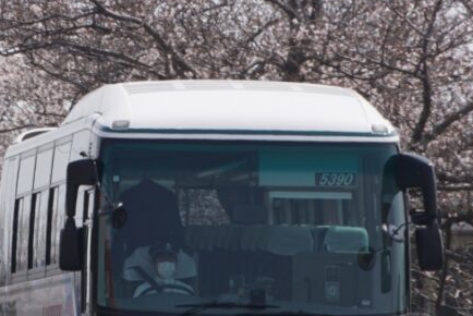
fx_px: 11635
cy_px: 217
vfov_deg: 1.6
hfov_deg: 2.3
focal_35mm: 885
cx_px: 132
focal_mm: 250
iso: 100
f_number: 13
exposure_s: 1/100
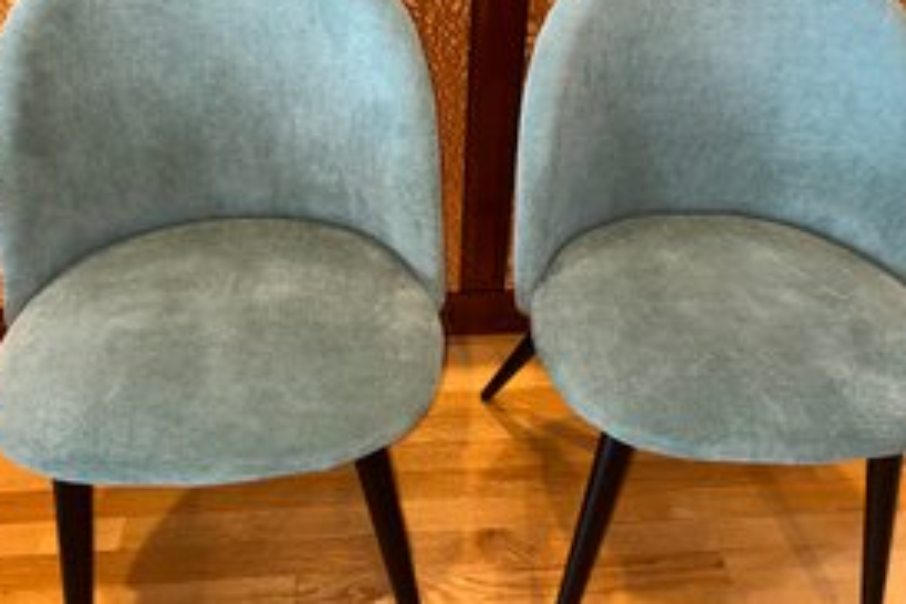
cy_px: 300
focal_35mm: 34
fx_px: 856
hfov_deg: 55.8
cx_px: 466
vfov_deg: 38.9
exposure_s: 1/22
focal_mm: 5.7
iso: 50
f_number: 1.5
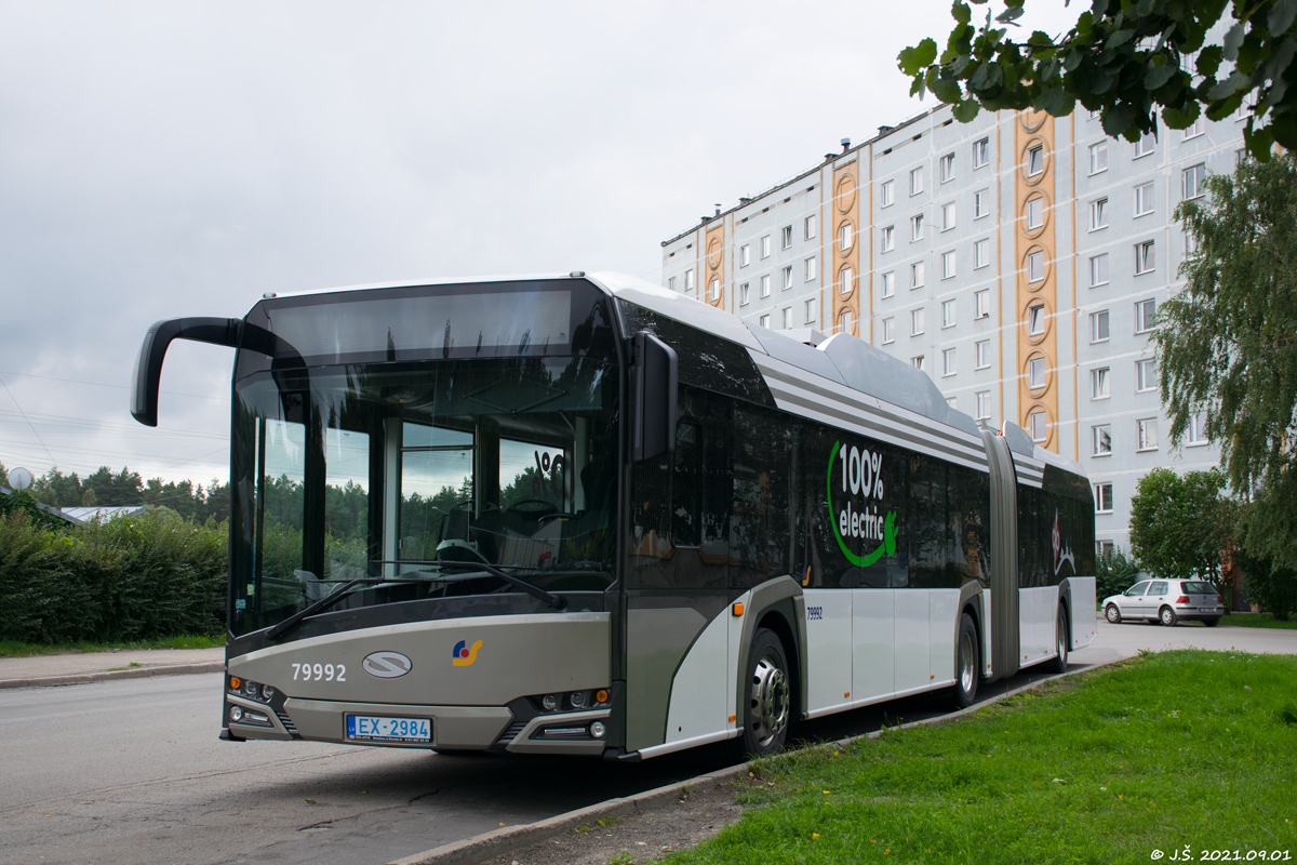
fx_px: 1621
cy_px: 432
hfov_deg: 43.6
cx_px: 648
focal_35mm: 45
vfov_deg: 29.9
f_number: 5.6
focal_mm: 30
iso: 400
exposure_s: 1/500
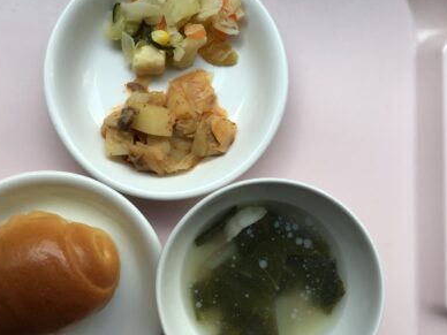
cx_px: 179
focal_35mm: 40
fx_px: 517
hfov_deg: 46.5
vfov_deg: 36.0
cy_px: 173
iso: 32
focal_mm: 3.3
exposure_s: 1/120
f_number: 2.4
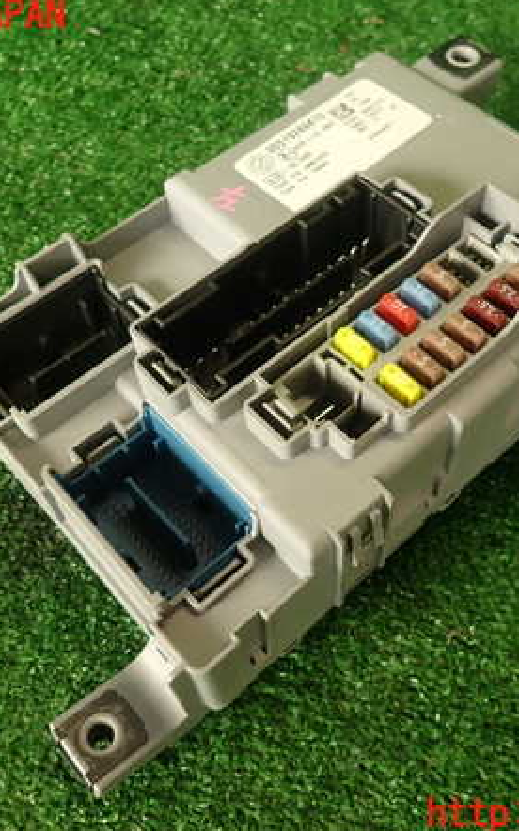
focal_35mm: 36
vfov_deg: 54.0
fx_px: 815
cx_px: 288
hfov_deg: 35.3
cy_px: 416
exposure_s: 1/60
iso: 100
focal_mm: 4.5
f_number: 2
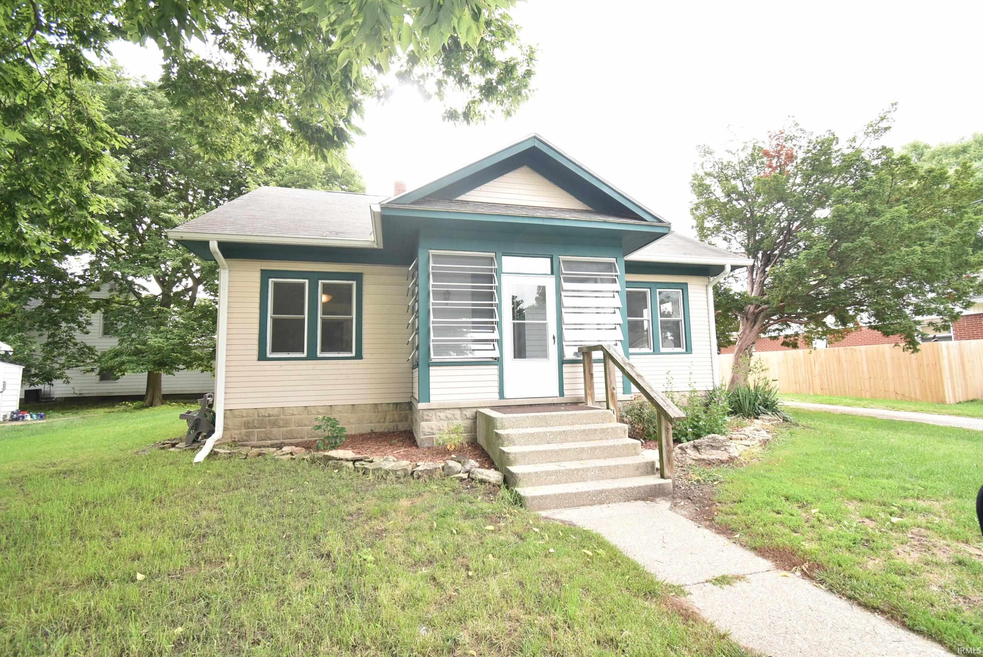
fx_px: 410
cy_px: 328
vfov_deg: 77.4
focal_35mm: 15
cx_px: 492
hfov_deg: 100.3
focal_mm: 10
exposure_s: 1/125
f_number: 4.5
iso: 400
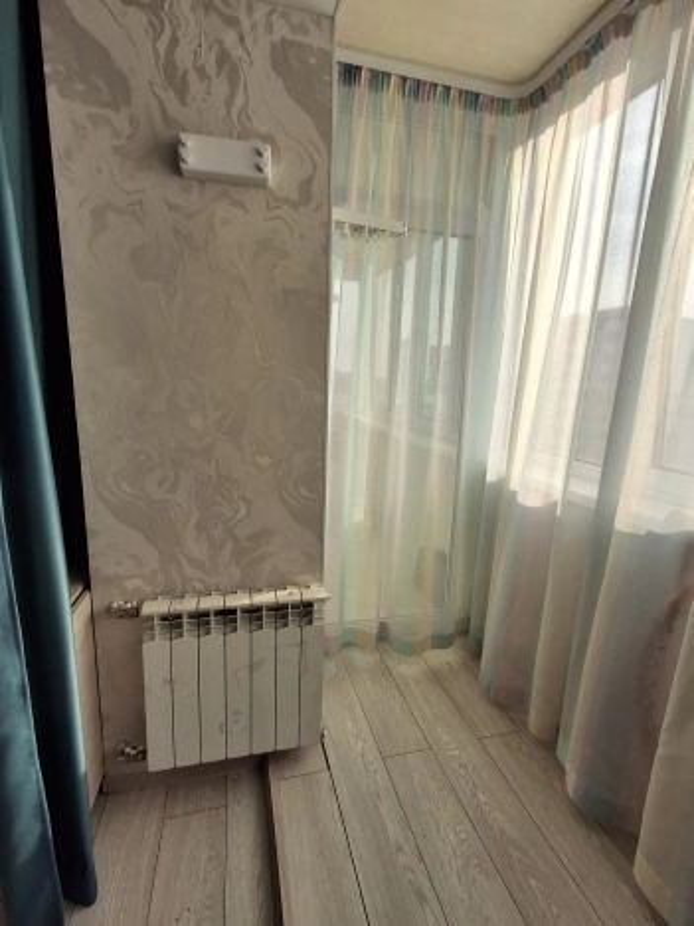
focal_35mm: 16
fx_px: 428
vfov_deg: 94.5
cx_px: 347
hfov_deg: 78.1
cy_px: 463
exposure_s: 1/348
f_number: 2.2
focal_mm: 1.64
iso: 40
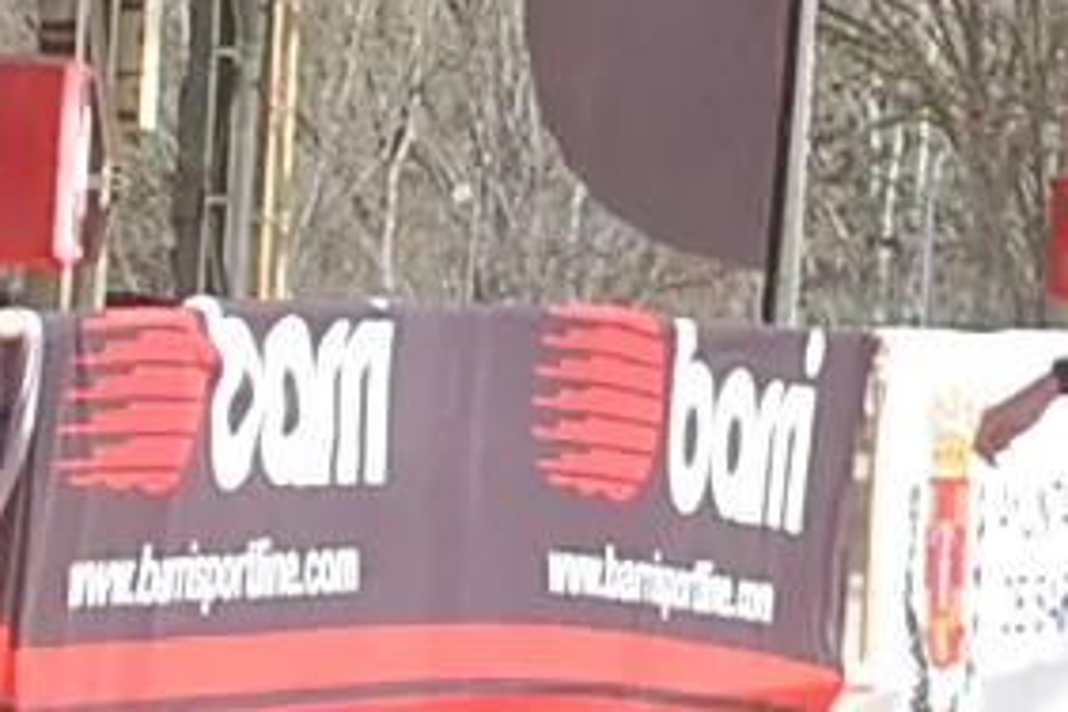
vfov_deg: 3.6
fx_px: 11391
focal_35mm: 384
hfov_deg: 5.4
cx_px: 591
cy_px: -576
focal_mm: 32
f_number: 8
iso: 200
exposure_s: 1/250
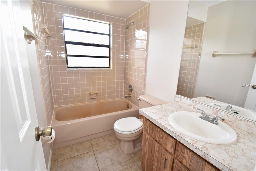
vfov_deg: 77.3
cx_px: 128
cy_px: 86
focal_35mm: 15
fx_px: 107
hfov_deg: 100.4
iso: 800
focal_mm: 10
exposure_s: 1/80
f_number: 4.5
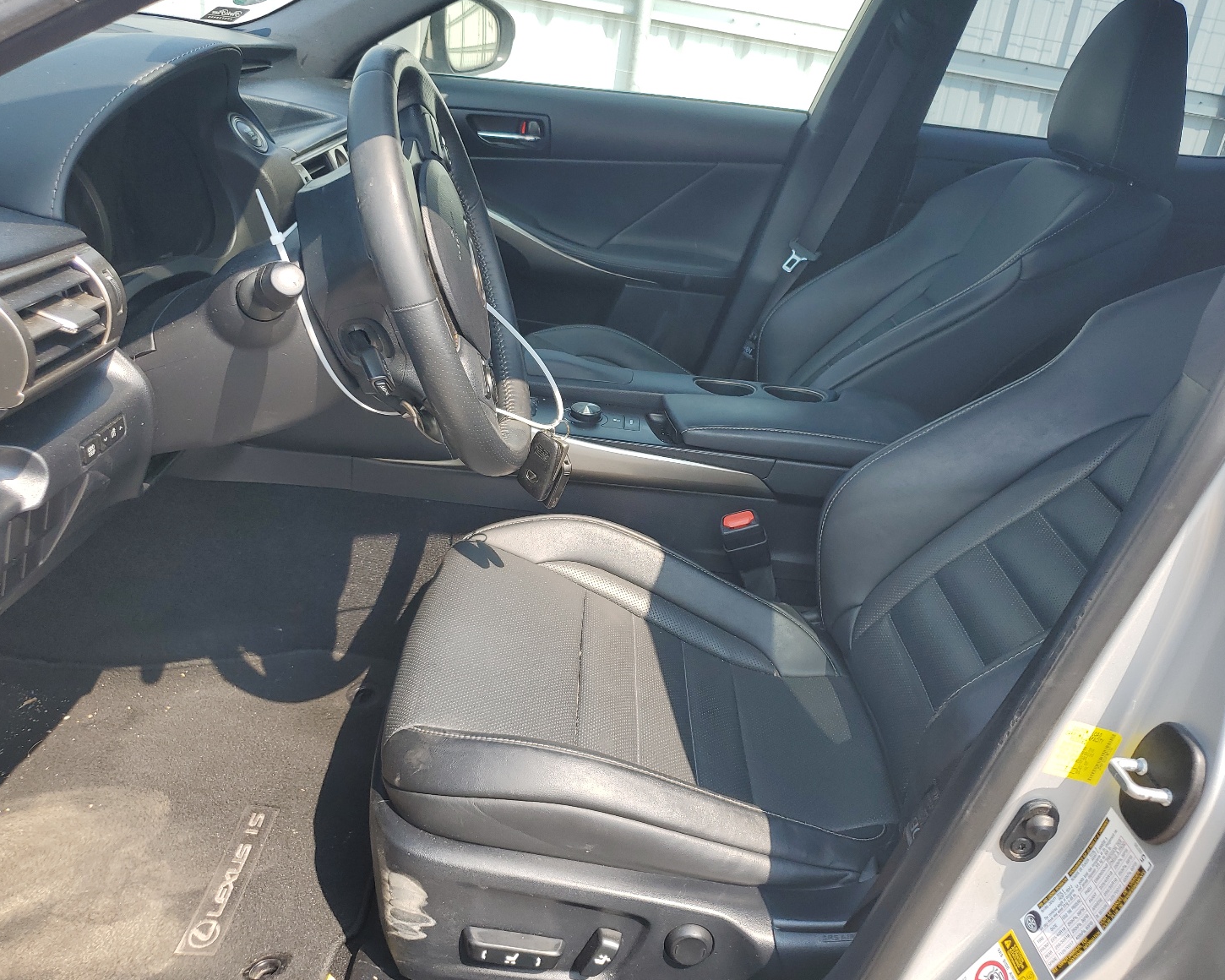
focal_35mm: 28
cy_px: 487
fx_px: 1015
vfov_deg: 51.5
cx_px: 645
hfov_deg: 62.2
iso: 50
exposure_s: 1/714
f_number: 1.5
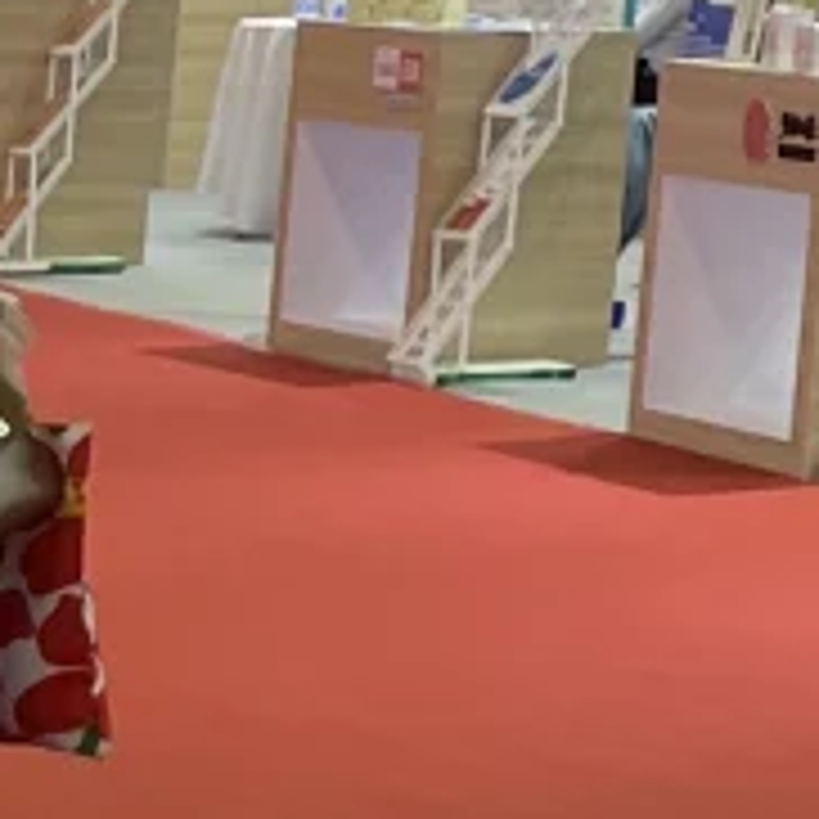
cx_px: 3051
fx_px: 4684
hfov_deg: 7.6
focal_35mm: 175
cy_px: -724
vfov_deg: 9.4
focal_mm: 5.1
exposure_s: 1/100
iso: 64
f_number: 1.6
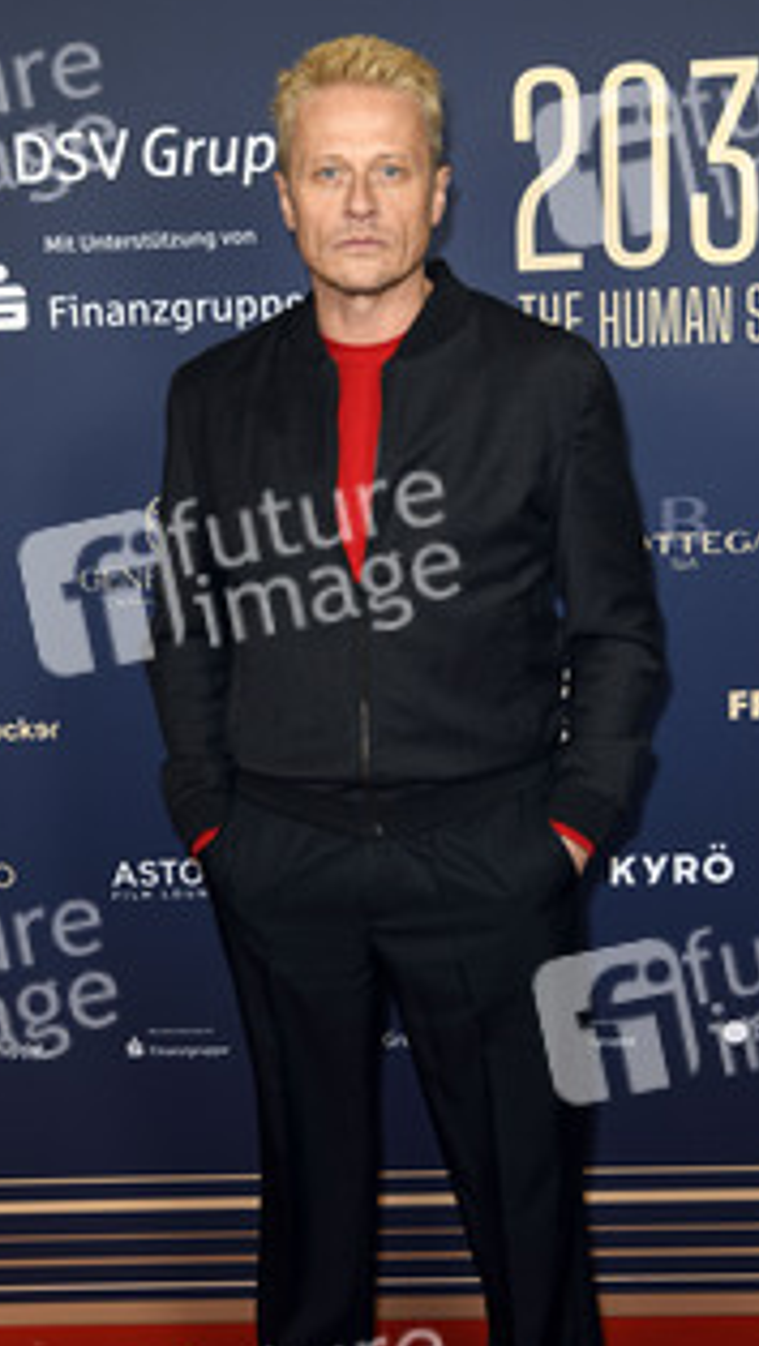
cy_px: 789
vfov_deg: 42.7
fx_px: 1715
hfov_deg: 25.0
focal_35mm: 48
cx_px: 364
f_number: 5
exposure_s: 1/320
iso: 640
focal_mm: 36
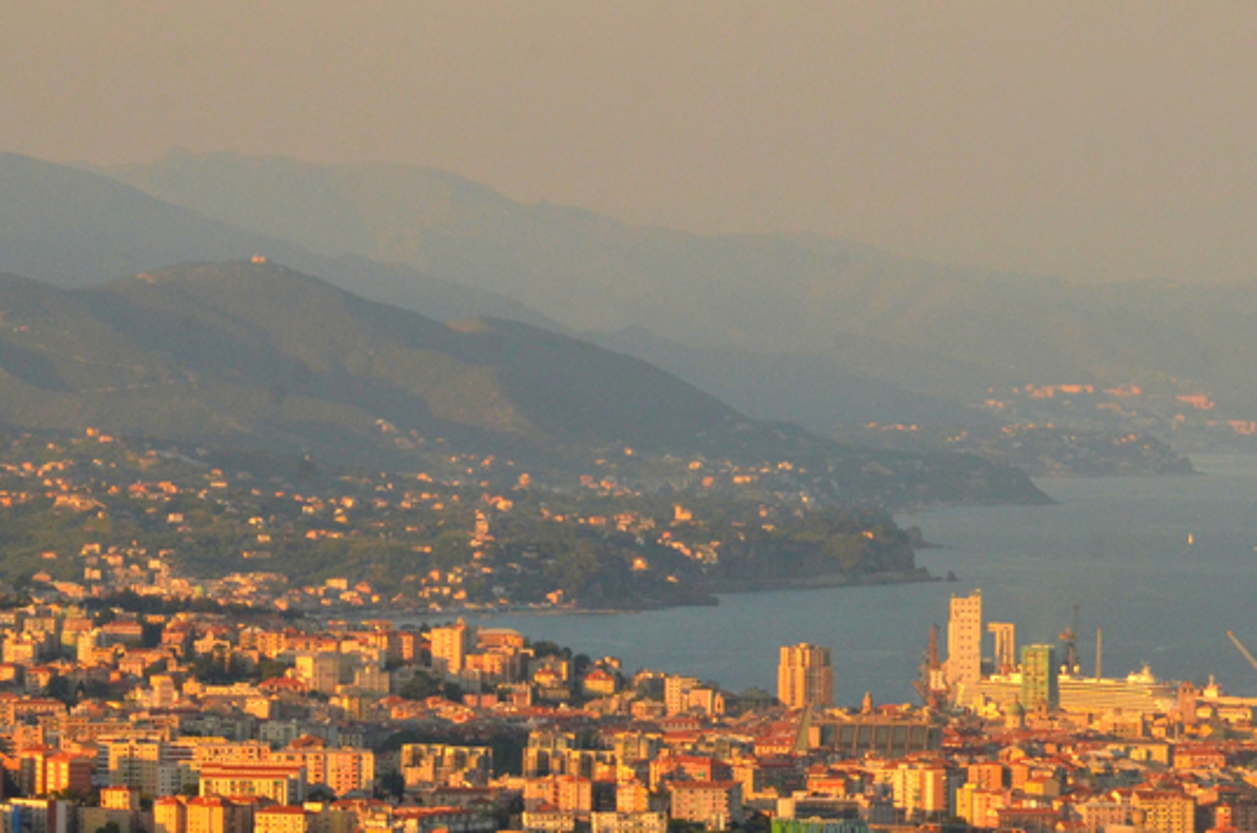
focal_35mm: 304
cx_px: 967
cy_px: 481
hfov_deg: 6.8
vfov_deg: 4.5
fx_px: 10591
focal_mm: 105
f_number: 16
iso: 800
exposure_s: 1/400
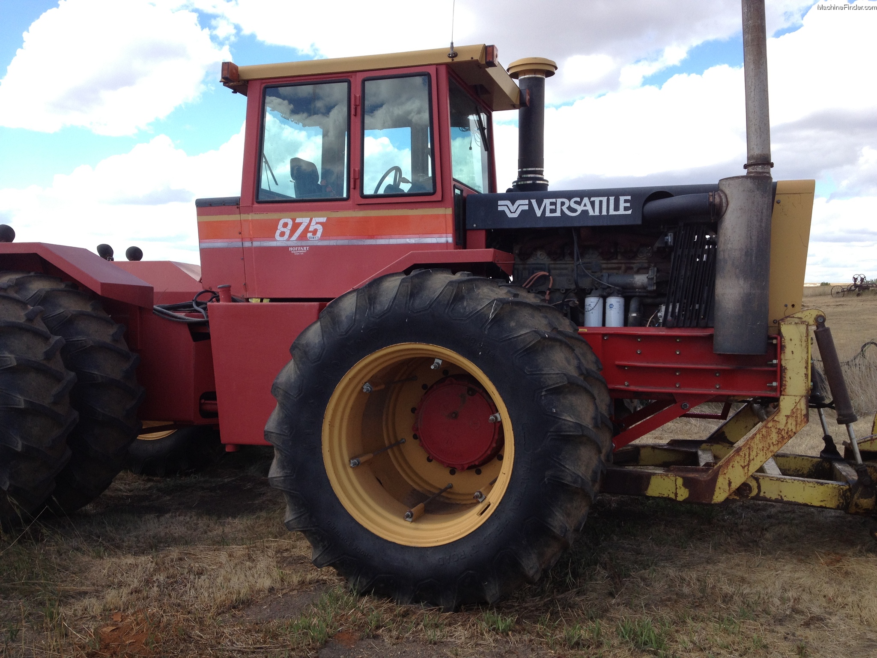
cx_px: 438
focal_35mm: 35
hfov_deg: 52.6
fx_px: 887
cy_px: 329
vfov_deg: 40.7
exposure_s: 1/800
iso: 64
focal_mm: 4.28
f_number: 2.4
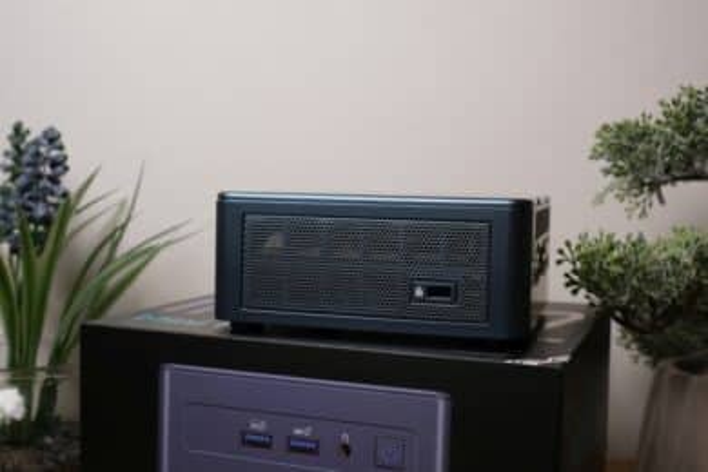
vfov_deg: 30.5
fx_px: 865
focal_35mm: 44
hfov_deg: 44.5
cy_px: 236
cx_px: 354
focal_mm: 29.2
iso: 320
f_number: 8
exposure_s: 1/50
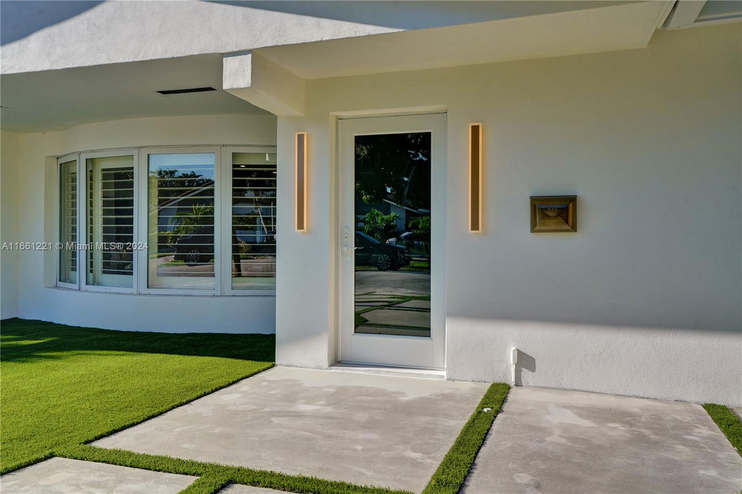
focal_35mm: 29
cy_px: 247
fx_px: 597
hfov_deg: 63.7
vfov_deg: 44.9
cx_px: 371
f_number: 9
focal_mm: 29
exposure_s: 1/200
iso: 125
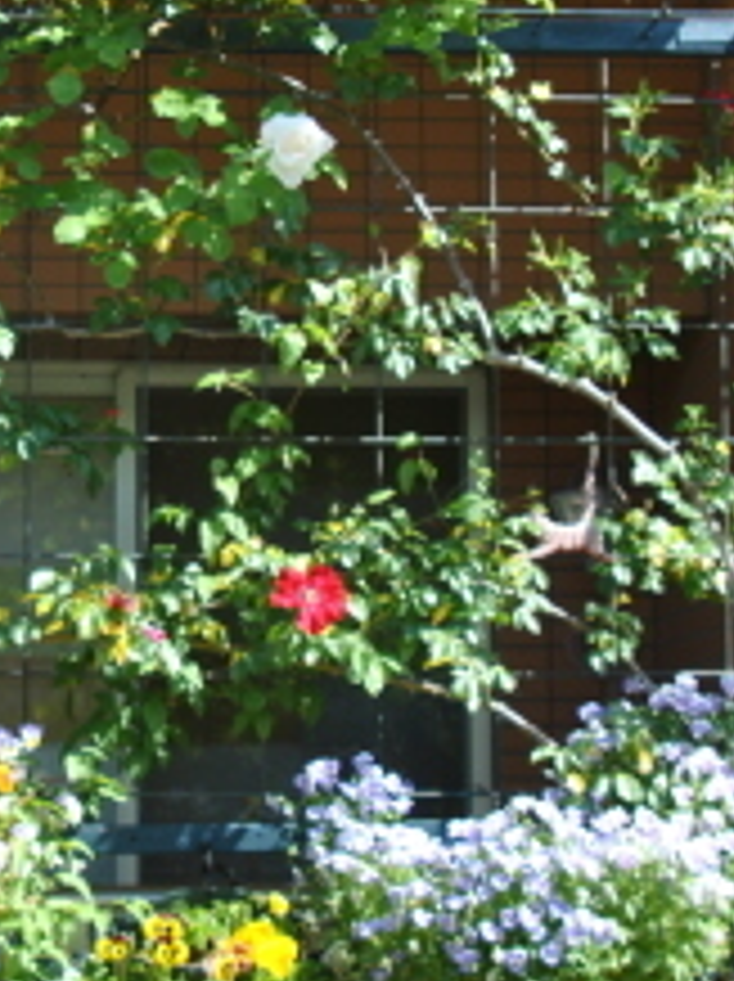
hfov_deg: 13.9
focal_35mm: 106
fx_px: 3003
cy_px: 428
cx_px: 135
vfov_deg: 18.6
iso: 100
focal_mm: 32
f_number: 6.3
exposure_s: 1/160
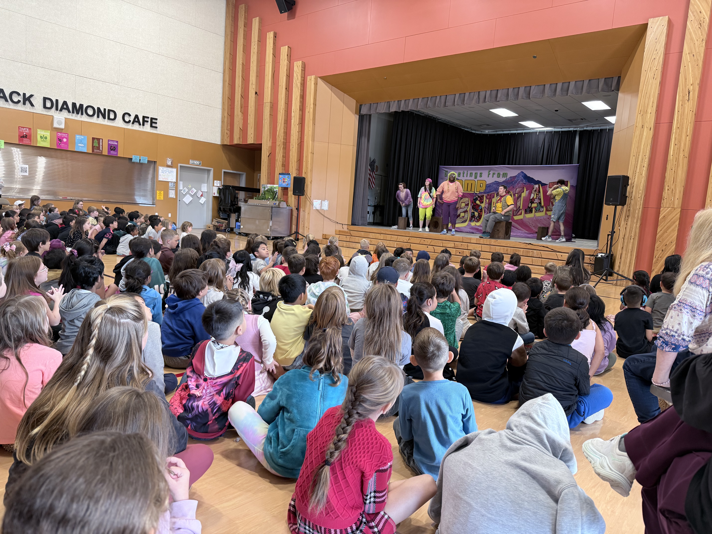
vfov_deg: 56.8
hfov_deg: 71.6
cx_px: 356
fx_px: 494
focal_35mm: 24
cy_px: 267
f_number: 1.78
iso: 160
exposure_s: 1/60
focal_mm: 6.76
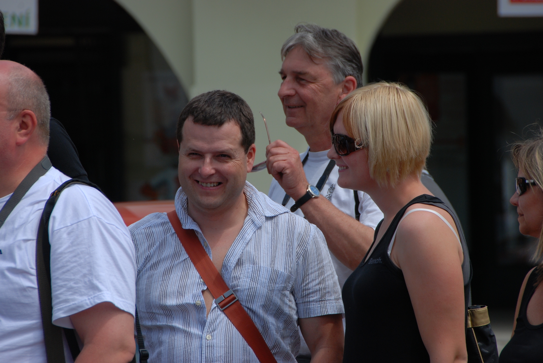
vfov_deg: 4.6
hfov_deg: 6.9
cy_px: 182
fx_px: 4530
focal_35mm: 300
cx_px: 272
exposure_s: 1/640
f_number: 8
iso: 200
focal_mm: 200
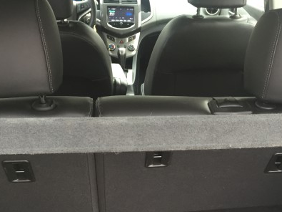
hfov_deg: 40.3
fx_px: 383
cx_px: 166
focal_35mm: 47
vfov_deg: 30.4
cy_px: 155
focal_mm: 4.15
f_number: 2.2
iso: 80
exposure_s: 1/30
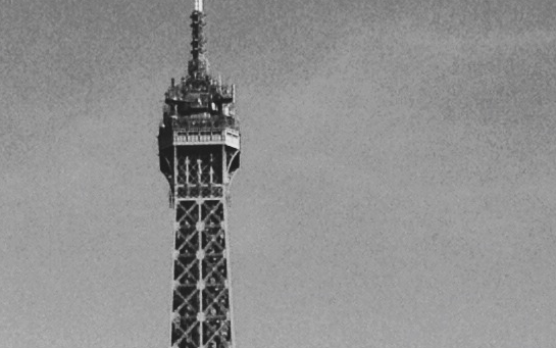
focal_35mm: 222
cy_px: 893
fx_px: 3365
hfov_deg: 9.4
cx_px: 150
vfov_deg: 5.7
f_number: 2.4
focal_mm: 4.28
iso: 50
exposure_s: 1/863
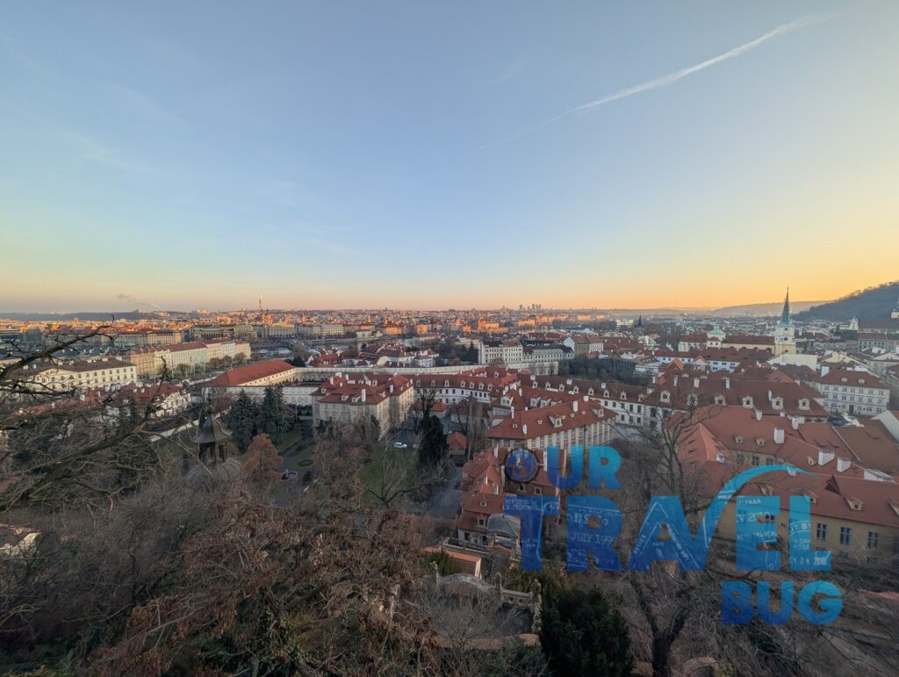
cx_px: 450
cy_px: 338
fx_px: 312
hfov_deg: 110.5
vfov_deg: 94.6
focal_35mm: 12
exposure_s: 1/929
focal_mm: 2.02
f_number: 1.7
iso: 52
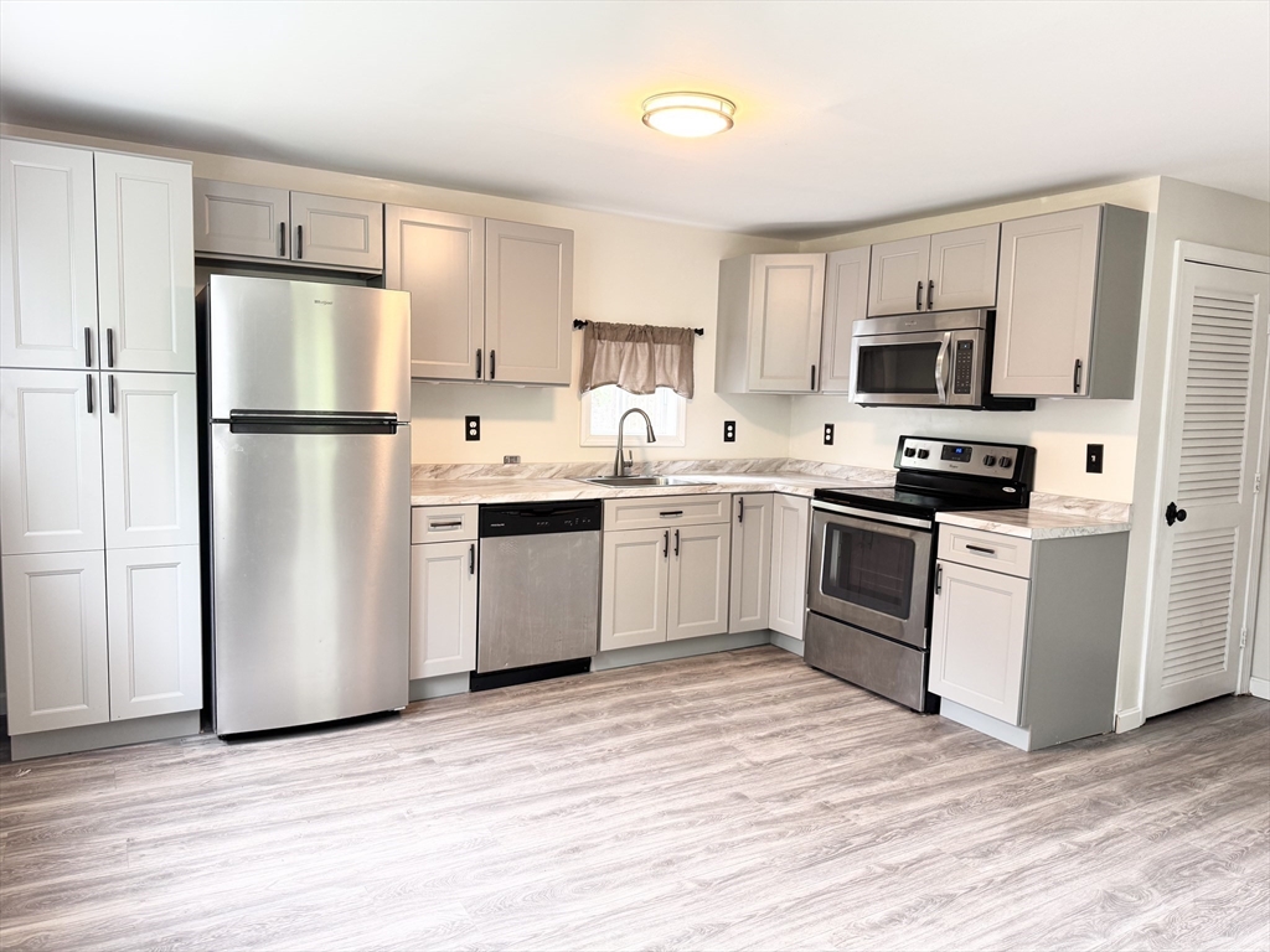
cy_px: 476
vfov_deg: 56.8
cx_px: 635
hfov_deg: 71.6
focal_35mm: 24
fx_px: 881
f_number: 1.78
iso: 160
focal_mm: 6.76
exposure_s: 1/60
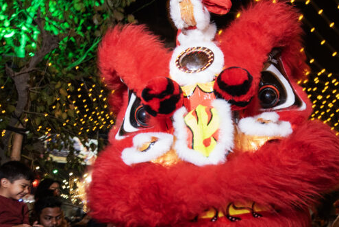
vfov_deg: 40.4
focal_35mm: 31
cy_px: 187
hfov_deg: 59.1
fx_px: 292
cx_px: 220
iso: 800
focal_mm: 15
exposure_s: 1/80
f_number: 4
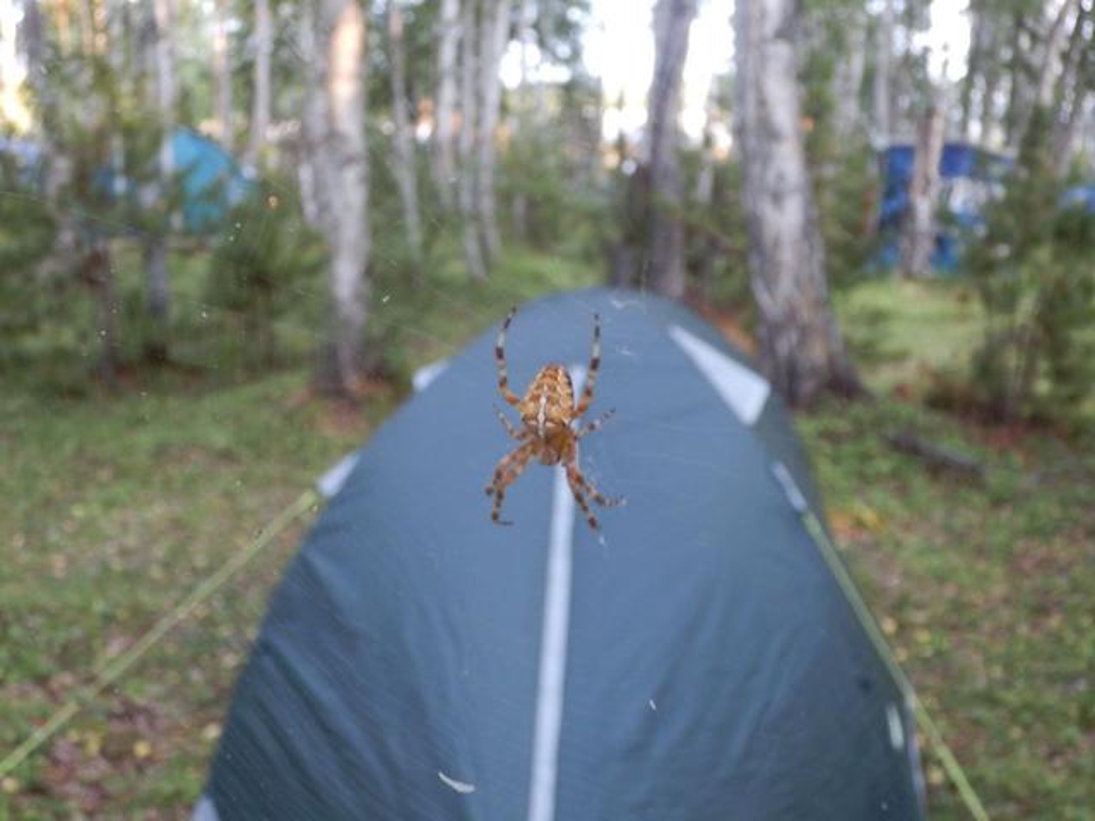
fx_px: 1329
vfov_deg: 34.3
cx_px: 548
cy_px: 410
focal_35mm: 42
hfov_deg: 44.8
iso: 250
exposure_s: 1/40
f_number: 4
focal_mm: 7.4
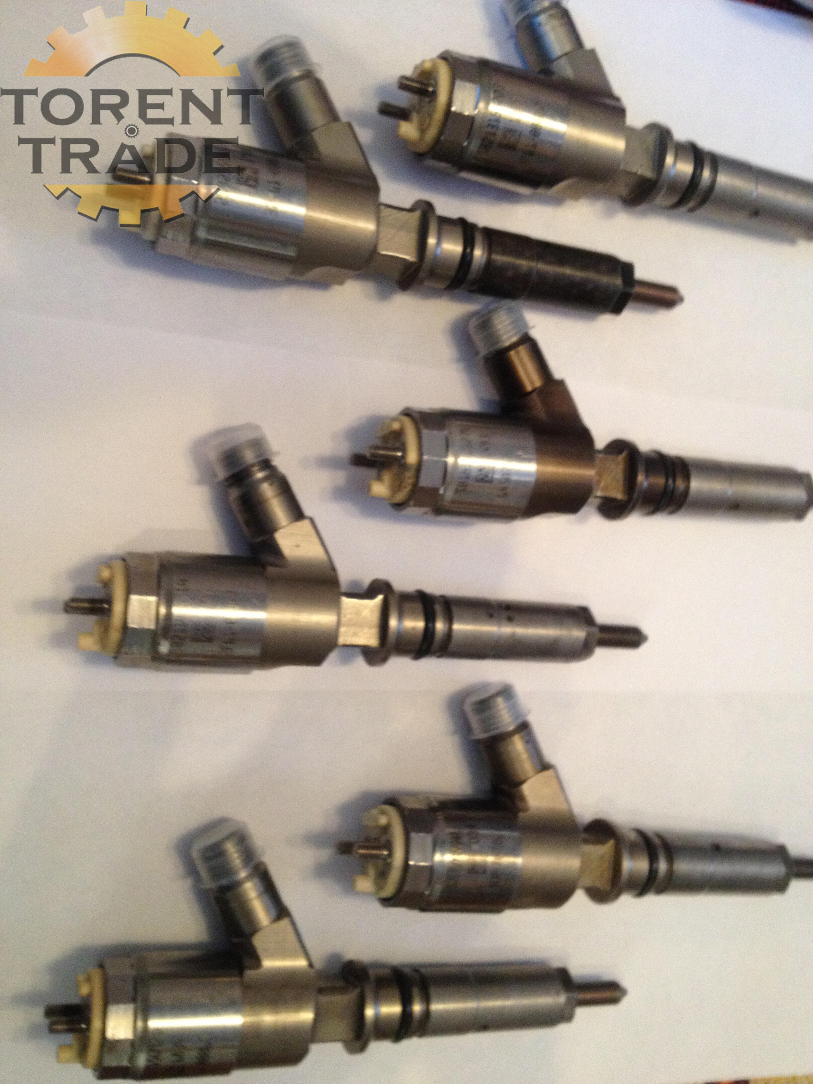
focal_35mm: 35
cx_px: 406
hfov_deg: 40.7
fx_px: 1096
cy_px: 542
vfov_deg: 52.6
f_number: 2.4
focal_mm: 4.28
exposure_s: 1/20
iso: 250
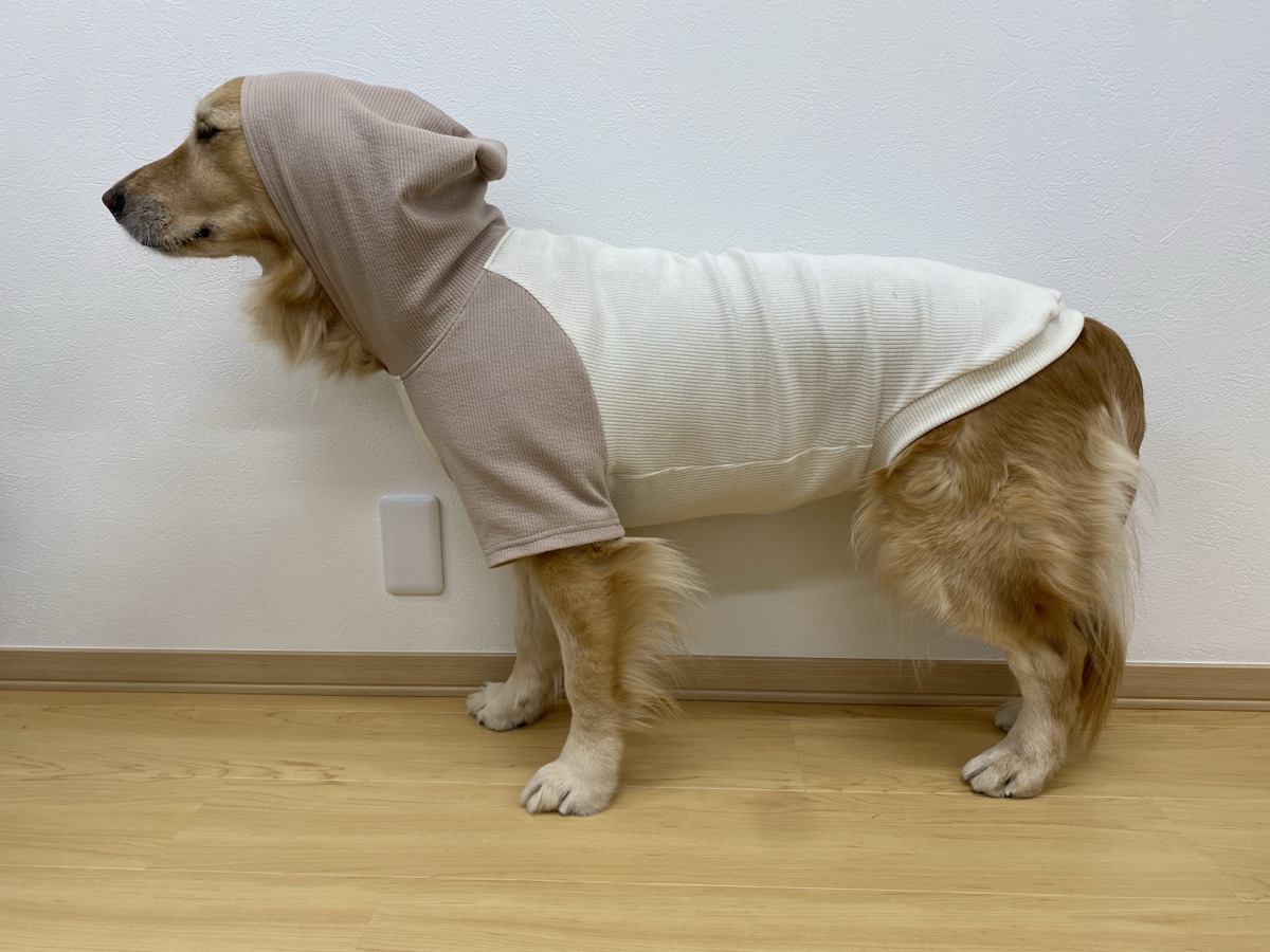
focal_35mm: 26
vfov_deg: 53.1
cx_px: 635
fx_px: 954
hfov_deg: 67.3
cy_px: 476
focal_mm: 4.25
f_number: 1.8
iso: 50
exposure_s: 1/122
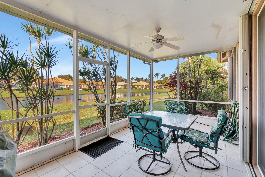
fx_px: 110
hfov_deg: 100.4
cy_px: 88
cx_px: 132
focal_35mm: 15
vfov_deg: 77.3
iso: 1000
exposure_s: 1/160
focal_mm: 10
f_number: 8
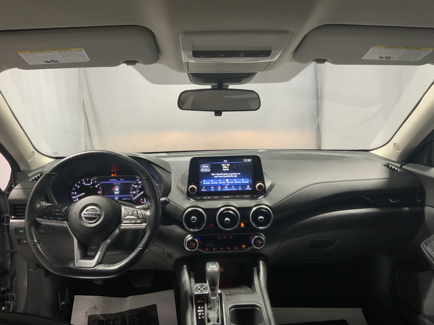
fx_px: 364
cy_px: 162
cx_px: 217
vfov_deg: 48.2
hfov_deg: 61.7
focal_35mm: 29
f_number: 1.8
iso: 100
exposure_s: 1/60
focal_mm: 3
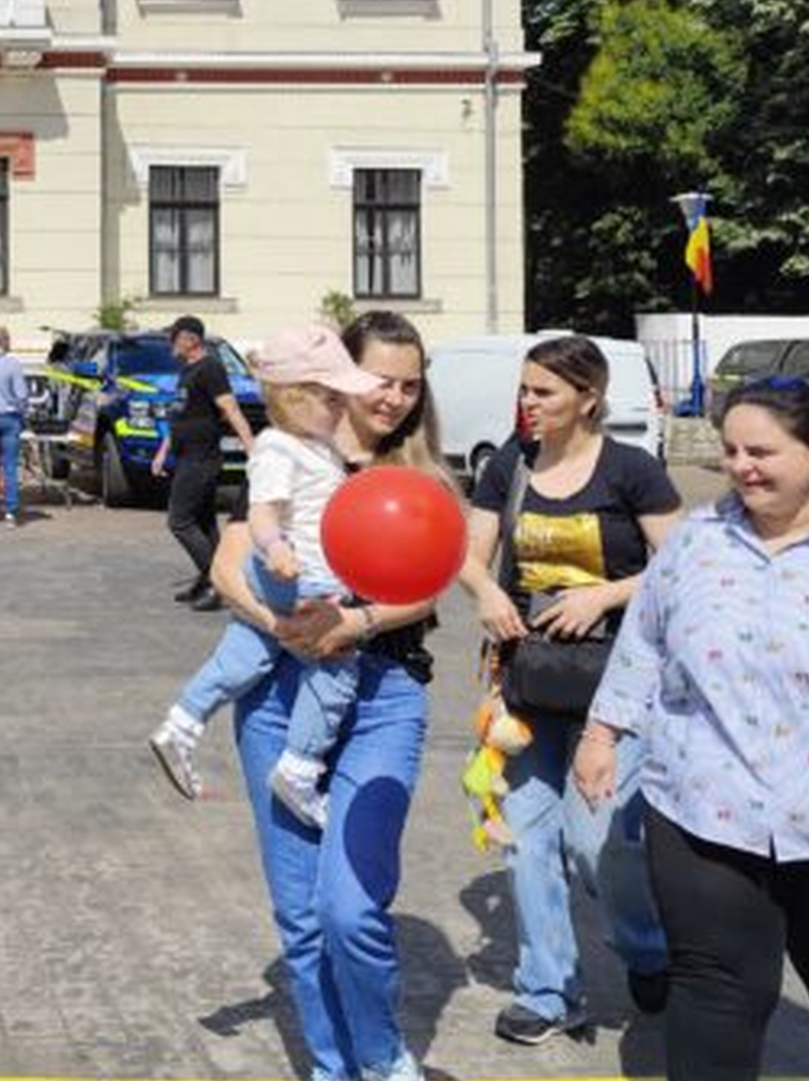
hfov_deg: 27.2
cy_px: 275
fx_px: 1498
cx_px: -123
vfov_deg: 38.7
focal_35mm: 48
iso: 50
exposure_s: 1/1442
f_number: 1.65
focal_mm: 6.14
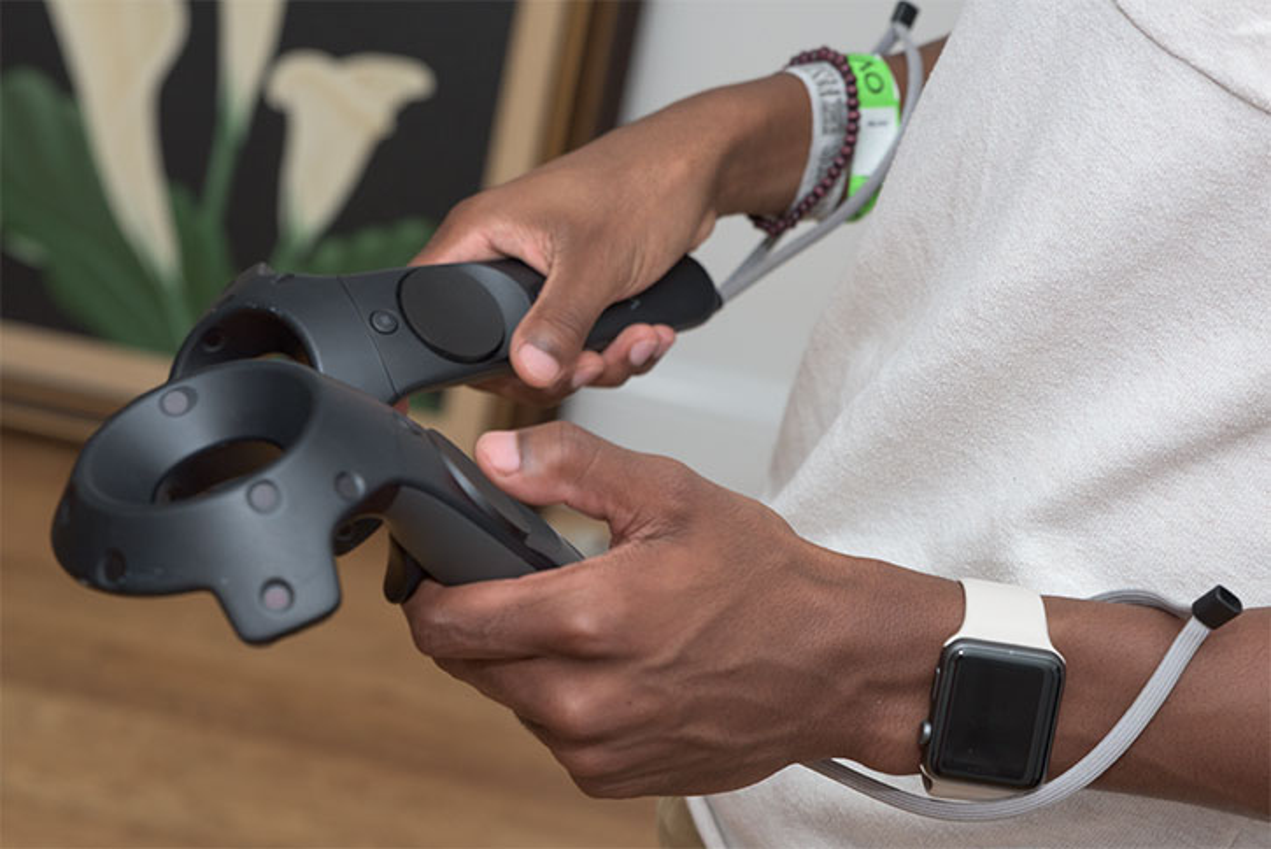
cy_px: 424
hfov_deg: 32.4
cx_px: 636
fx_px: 2190
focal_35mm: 62
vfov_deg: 21.9
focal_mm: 62
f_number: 6.3
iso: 400
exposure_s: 1/250
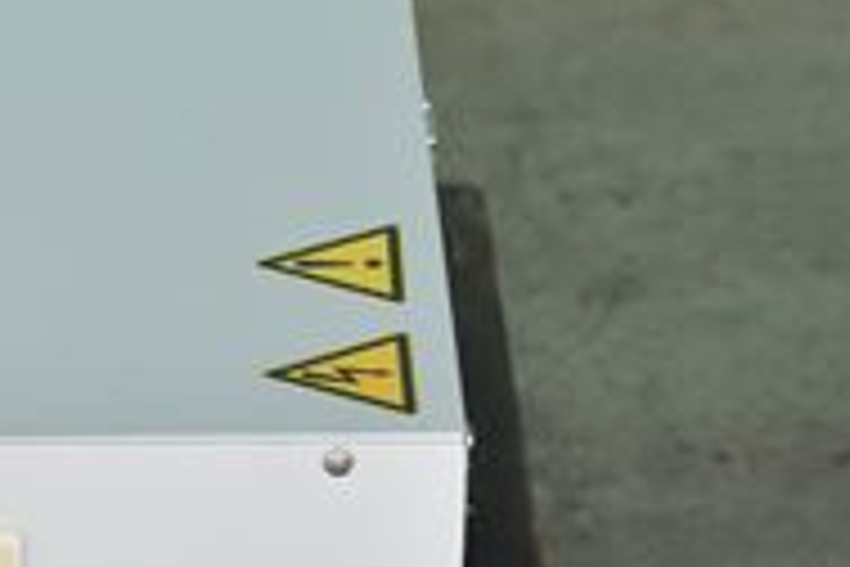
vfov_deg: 4.3
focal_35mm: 318
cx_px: -99
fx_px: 7508
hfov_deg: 6.4
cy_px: 500
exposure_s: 1/320
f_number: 6.3
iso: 1250
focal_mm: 80
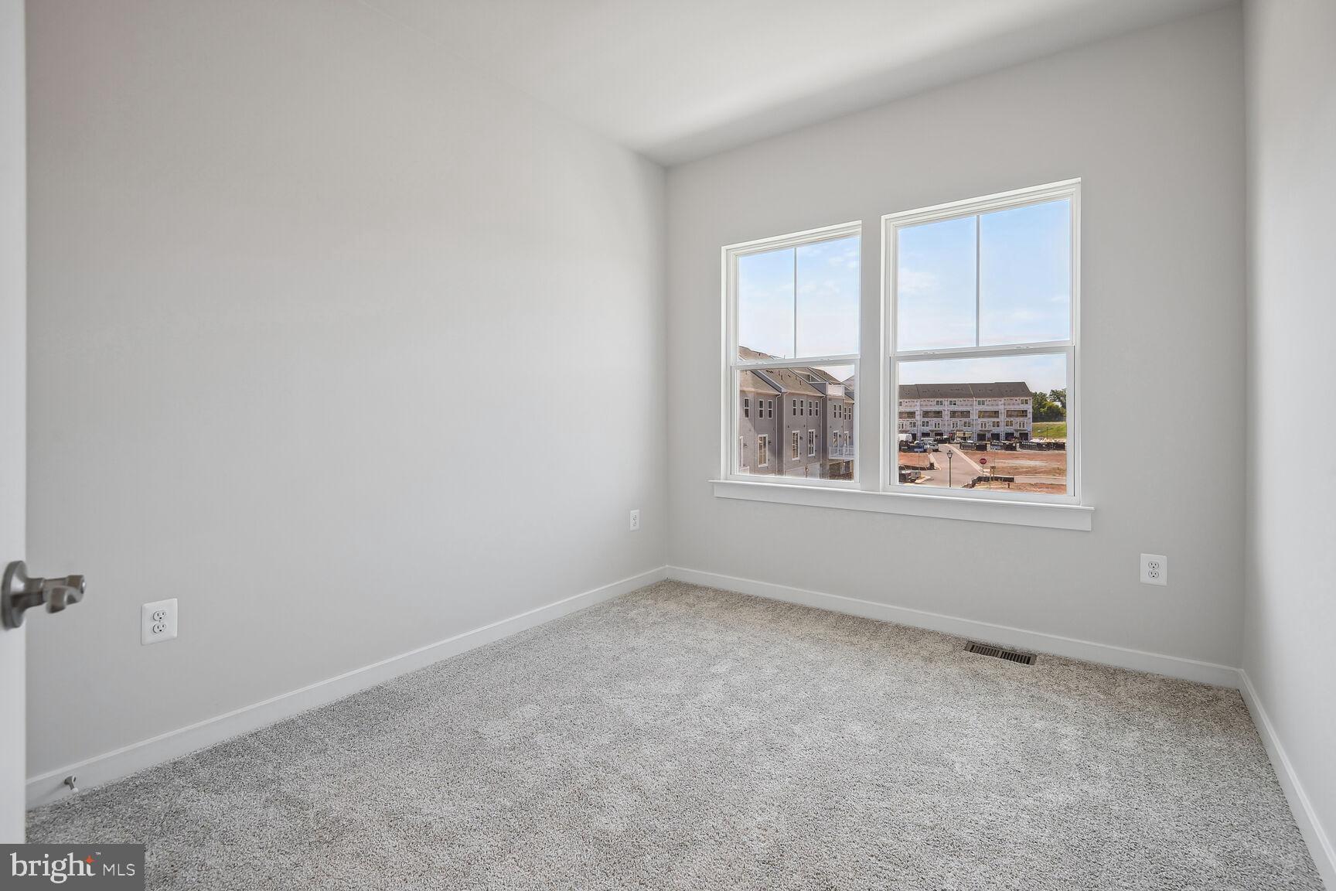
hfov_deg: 96.7
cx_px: 668
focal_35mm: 16
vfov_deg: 73.7
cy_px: 446
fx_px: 594
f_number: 8
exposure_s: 1/30
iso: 200
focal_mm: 16
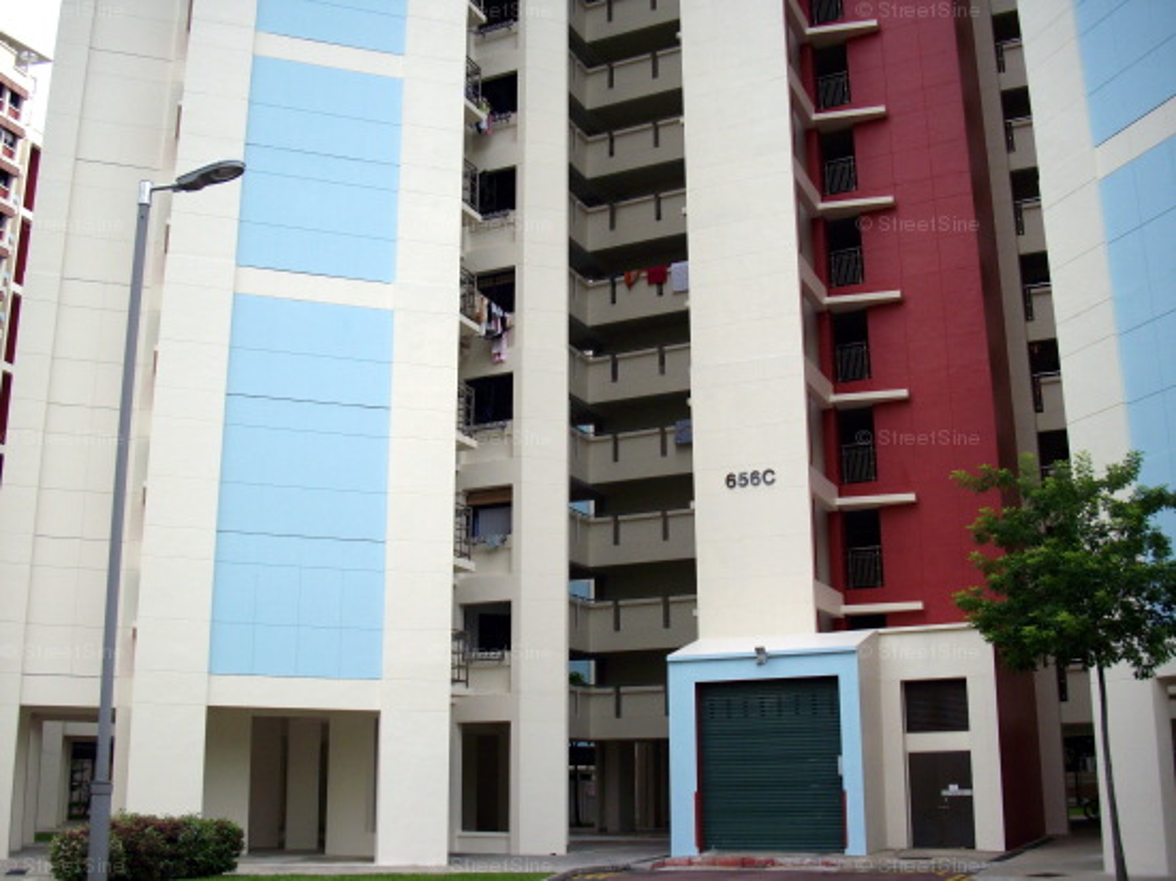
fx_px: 1256
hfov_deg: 50.2
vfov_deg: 38.6
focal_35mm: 37
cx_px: 588
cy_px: 440
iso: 80
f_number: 2.8
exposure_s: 1/200
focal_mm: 6.2
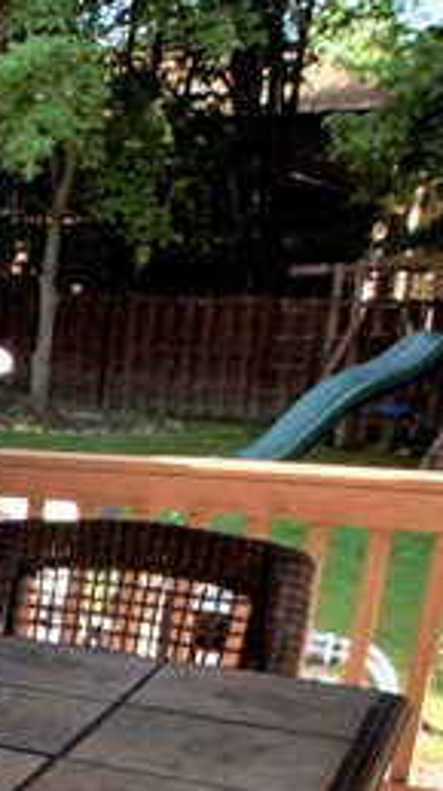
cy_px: 684
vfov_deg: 30.7
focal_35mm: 66
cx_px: -464
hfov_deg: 14.7
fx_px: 1383
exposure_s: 1/100
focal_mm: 10
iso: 100
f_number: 8
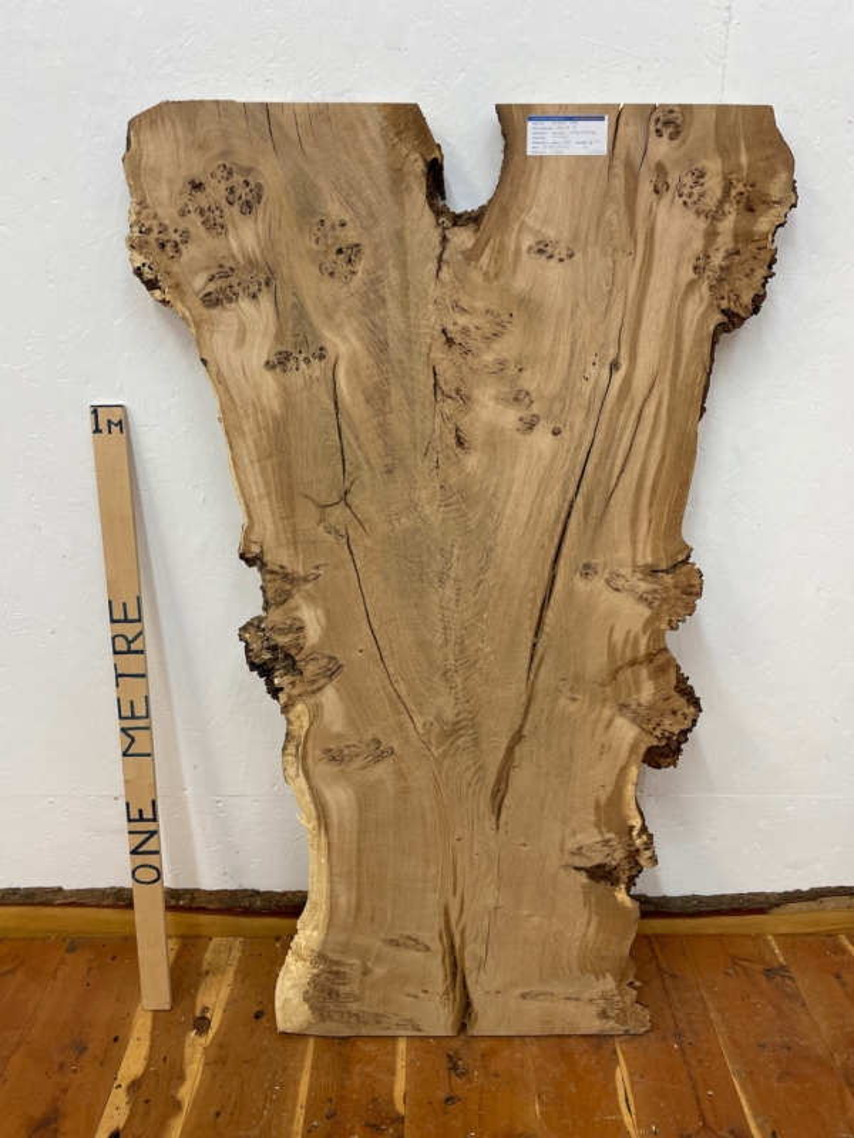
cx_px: 427
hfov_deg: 53.1
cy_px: 569
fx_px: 855
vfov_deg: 67.3
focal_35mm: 26
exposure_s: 1/100
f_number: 1.6
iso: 100
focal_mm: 4.2
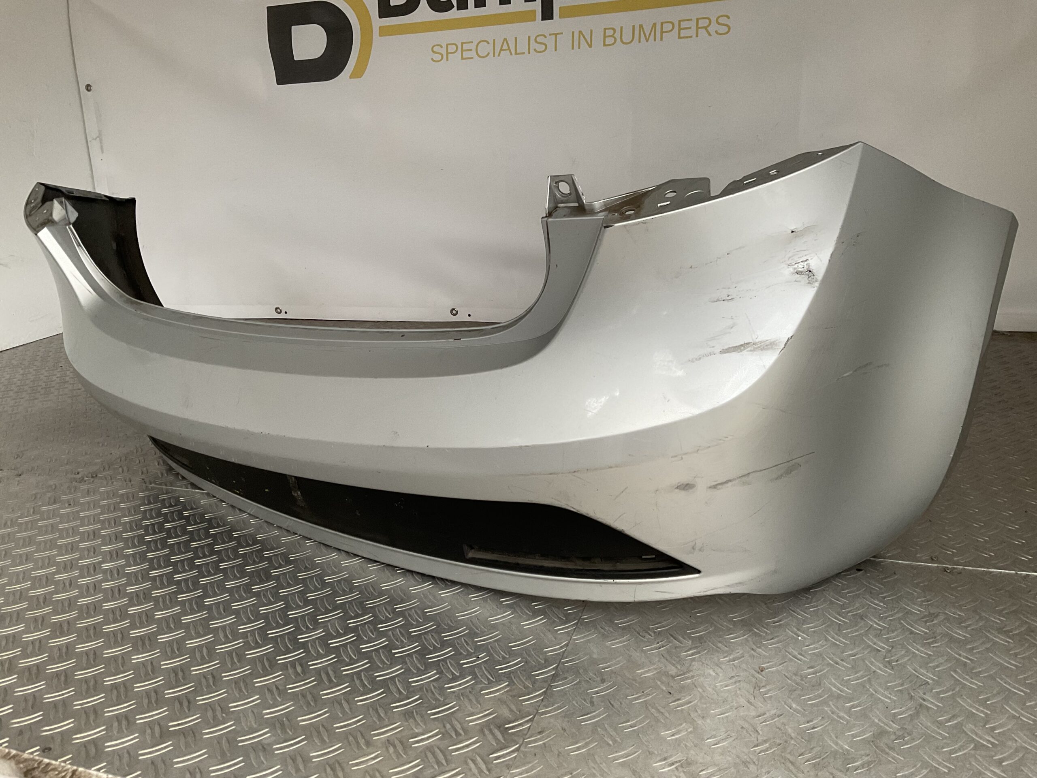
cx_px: 518
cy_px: 389
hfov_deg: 61.7
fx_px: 869
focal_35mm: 29
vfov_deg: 48.2
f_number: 1.8
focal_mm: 3
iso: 100
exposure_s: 1/60
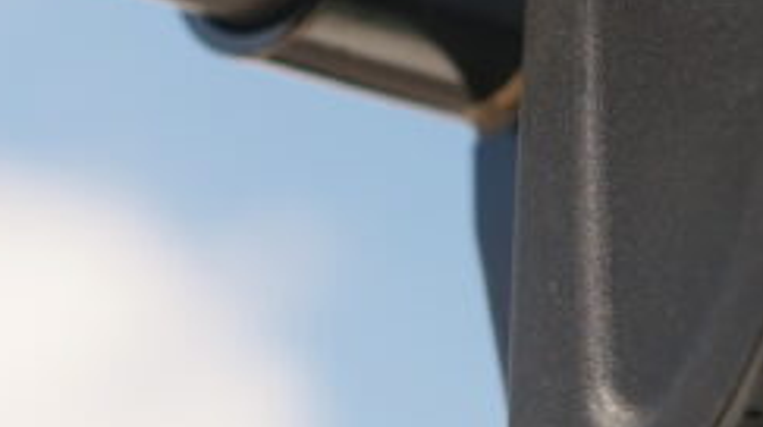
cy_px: 135
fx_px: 4648
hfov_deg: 9.3
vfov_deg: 5.3
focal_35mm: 230
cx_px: 914
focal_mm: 25
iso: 200
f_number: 2
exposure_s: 1/250
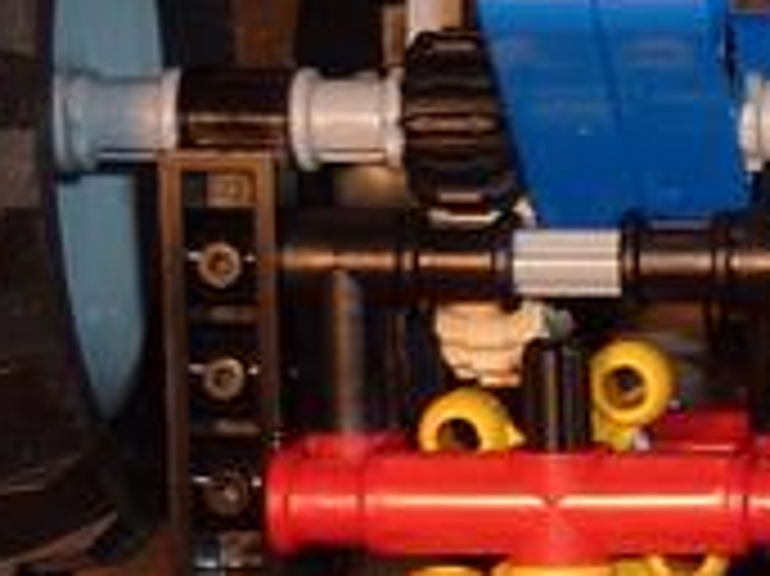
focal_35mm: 240
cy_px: 819
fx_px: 5335
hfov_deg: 7.7
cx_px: 1774
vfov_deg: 6.1
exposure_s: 1/30
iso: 100
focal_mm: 6.5
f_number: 3.6
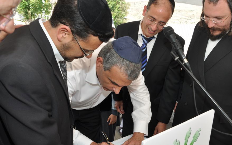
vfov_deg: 39.4
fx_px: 202
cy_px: 81
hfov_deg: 59.6
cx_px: 123
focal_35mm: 32
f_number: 7.1
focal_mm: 18
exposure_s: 1/200
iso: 200
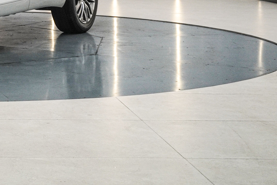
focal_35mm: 109
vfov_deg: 12.1
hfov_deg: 17.4
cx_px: -101
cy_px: -71
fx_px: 839
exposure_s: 1/80
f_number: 6.3
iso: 640
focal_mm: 26
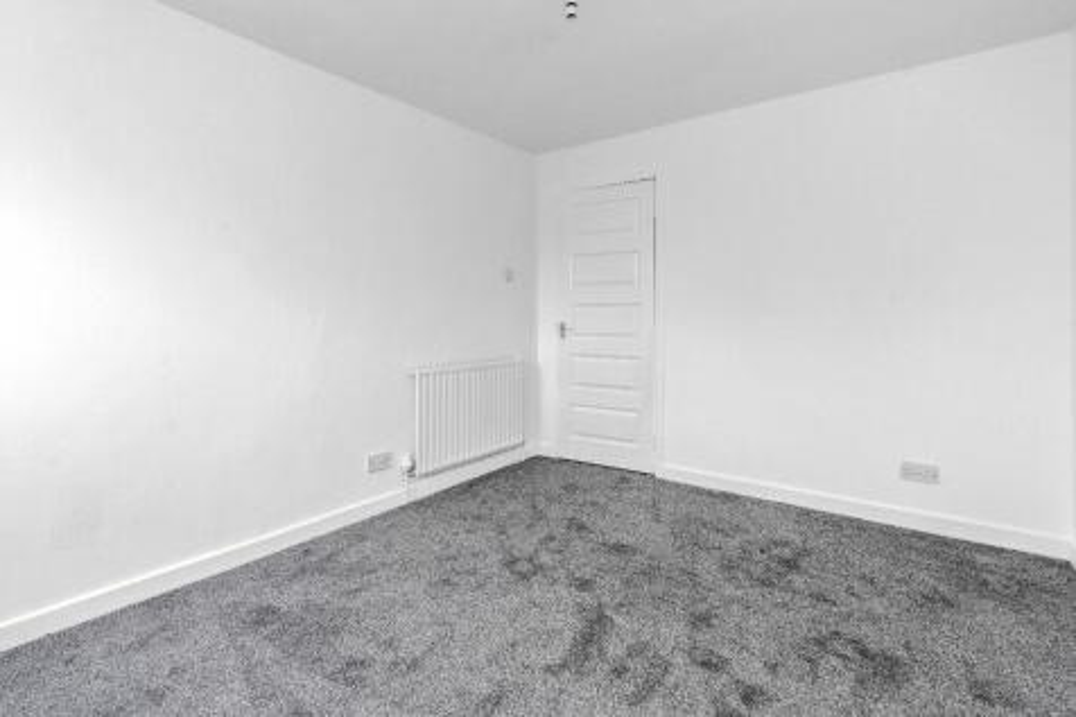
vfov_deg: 73.7
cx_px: 538
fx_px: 478
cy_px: 358
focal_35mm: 16
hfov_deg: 96.8
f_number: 9
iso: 200
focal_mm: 16
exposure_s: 1/6
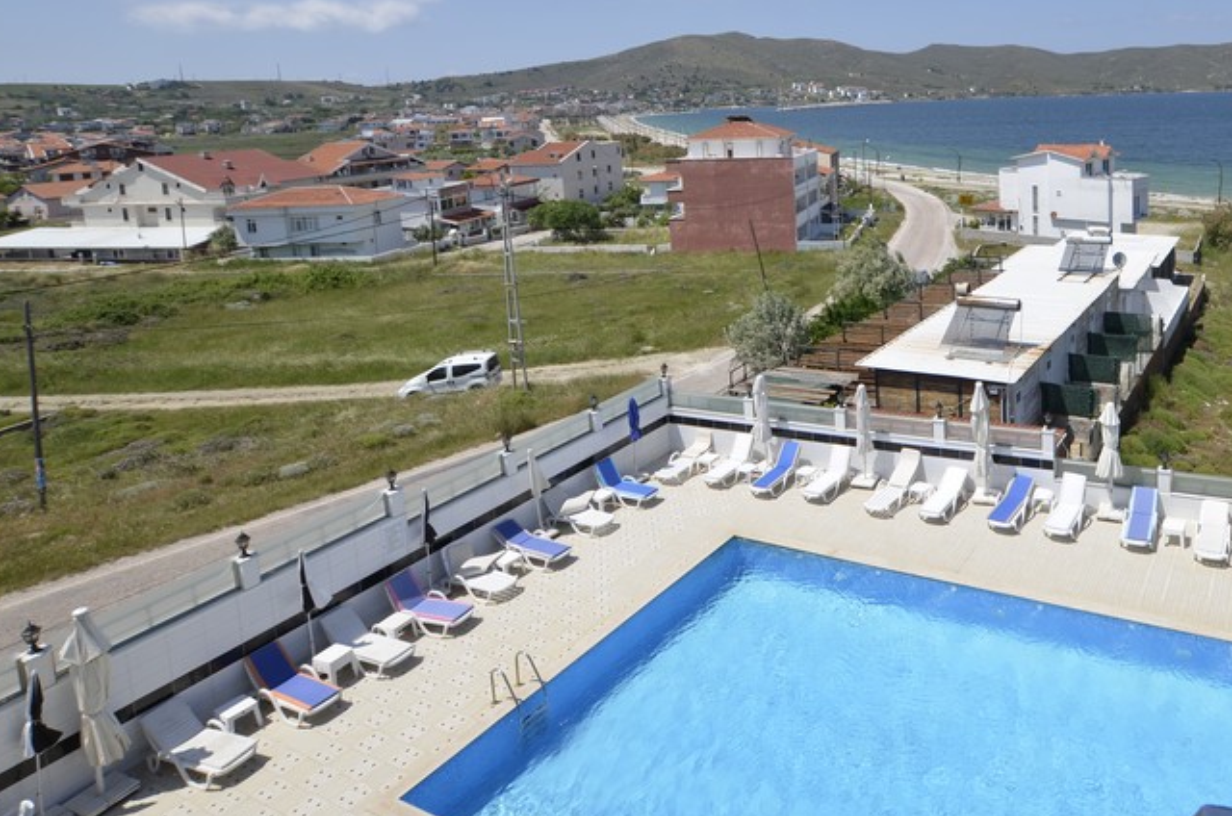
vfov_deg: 50.4
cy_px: 187
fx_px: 820
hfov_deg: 69.8
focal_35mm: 24
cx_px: 897
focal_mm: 10
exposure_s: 1/350
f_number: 9.5
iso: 100
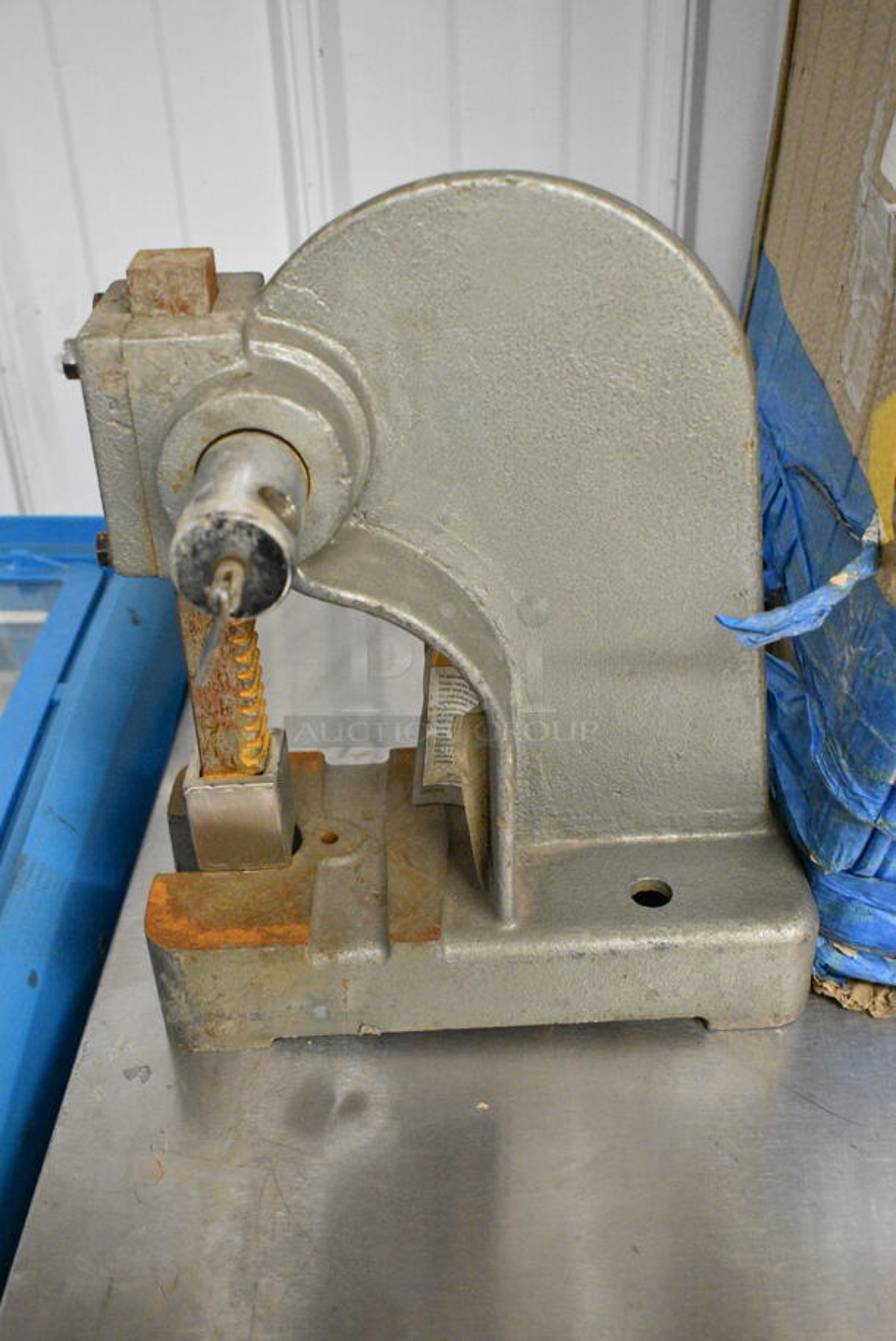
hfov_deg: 36.9
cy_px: 670
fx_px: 1342
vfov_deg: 53.1
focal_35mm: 36
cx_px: 448
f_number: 5.6
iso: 6400
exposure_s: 1/125
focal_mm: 24
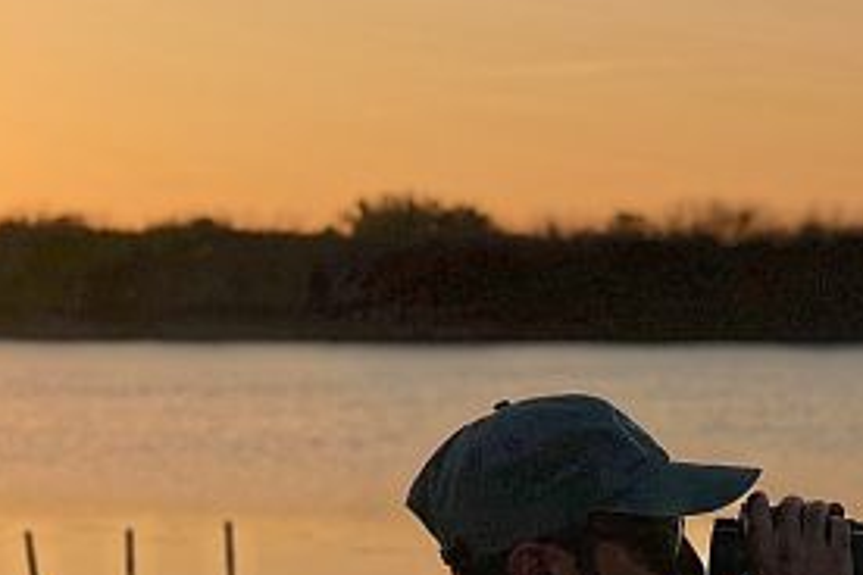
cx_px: 50
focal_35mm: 171
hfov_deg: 11.9
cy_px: 562
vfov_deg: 8.0
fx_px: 4099
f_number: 4
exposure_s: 1/2000
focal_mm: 38
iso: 100
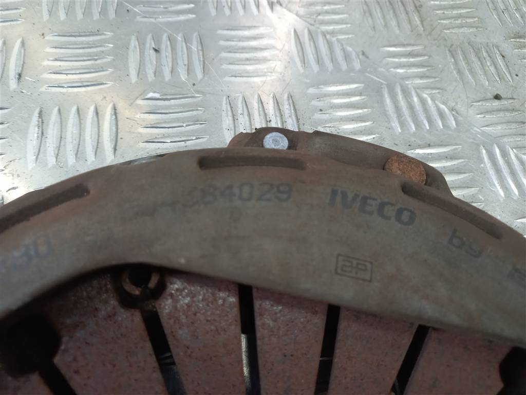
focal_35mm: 25
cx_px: 263
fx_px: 380
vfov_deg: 54.9
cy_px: 198
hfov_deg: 69.4
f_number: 1.8
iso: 125
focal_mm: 4.6
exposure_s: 1/50
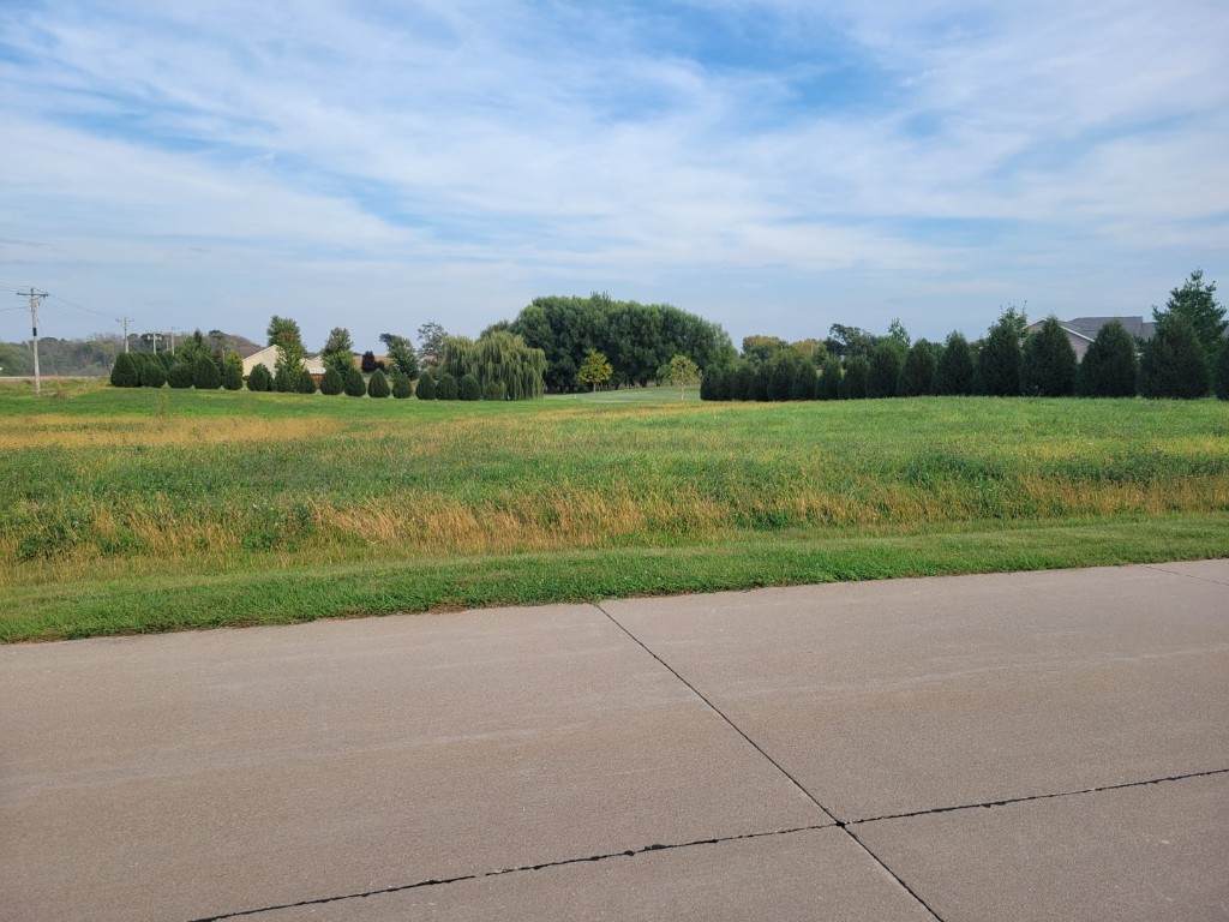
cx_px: 614
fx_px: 923
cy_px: 461
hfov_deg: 67.3
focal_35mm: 26
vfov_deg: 53.1
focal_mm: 5.4
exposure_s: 1/986
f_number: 1.8
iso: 40
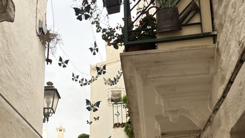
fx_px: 318
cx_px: 104
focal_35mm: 49
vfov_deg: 22.5
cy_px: 167
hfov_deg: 42.0
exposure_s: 1/121
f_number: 1.5
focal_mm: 5.7
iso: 50
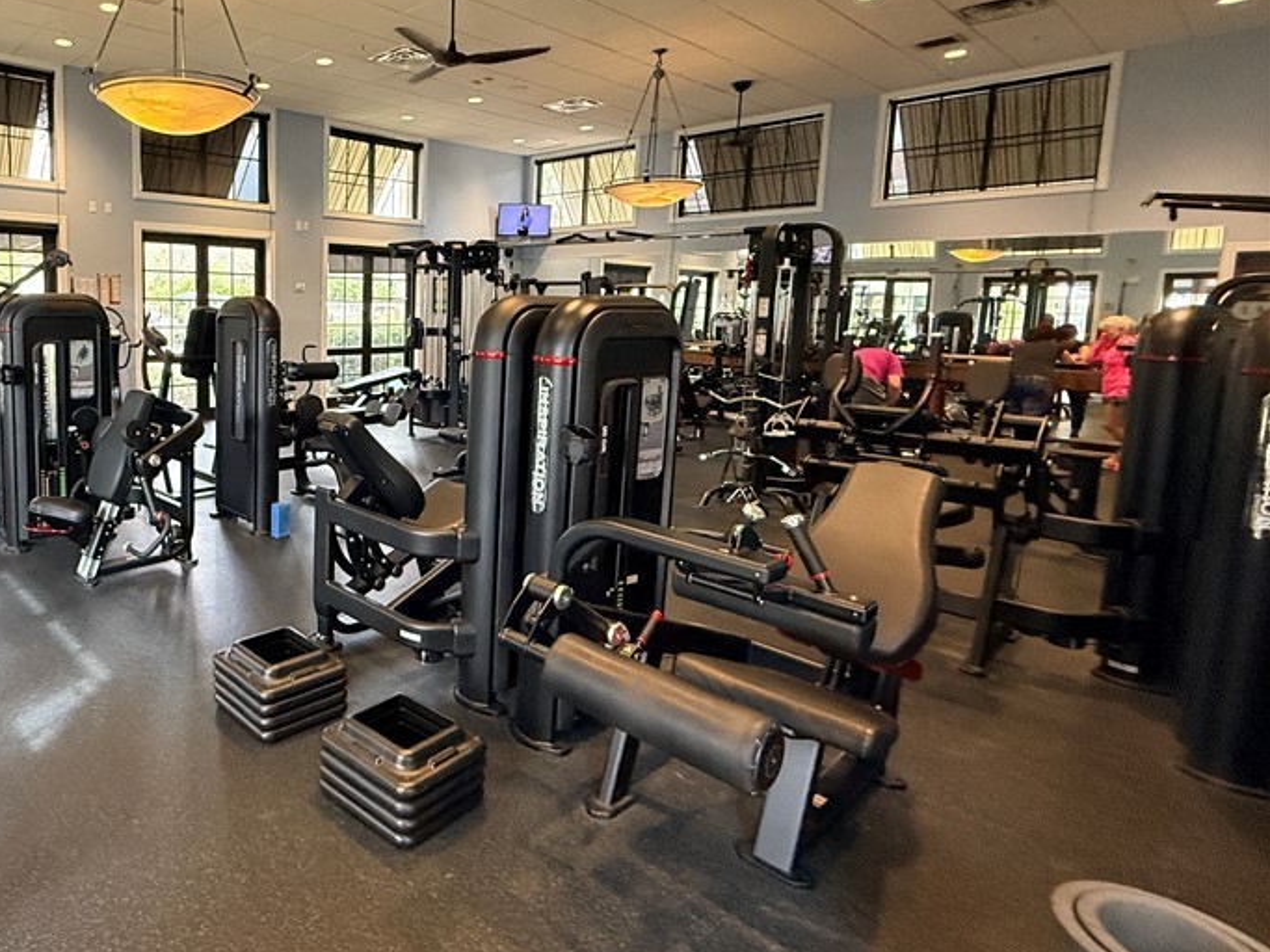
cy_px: 392
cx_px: 320
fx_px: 770
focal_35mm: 21
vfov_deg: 63.0
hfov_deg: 73.5
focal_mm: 2.22
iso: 640
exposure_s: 1/120
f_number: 2.2
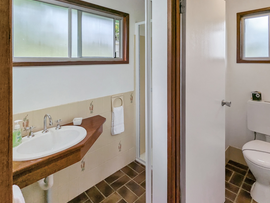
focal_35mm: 17
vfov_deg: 74.7
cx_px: 140
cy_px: 103
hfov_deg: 91.0
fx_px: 133
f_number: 2.2
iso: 37
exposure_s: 1/166
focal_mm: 2.35
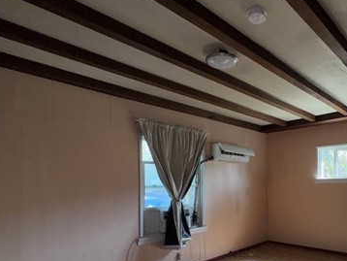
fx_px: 251
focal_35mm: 25
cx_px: 253
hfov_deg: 65.8
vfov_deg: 53.6
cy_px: 179
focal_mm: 2.22
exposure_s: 1/122
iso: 40
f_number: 2.2
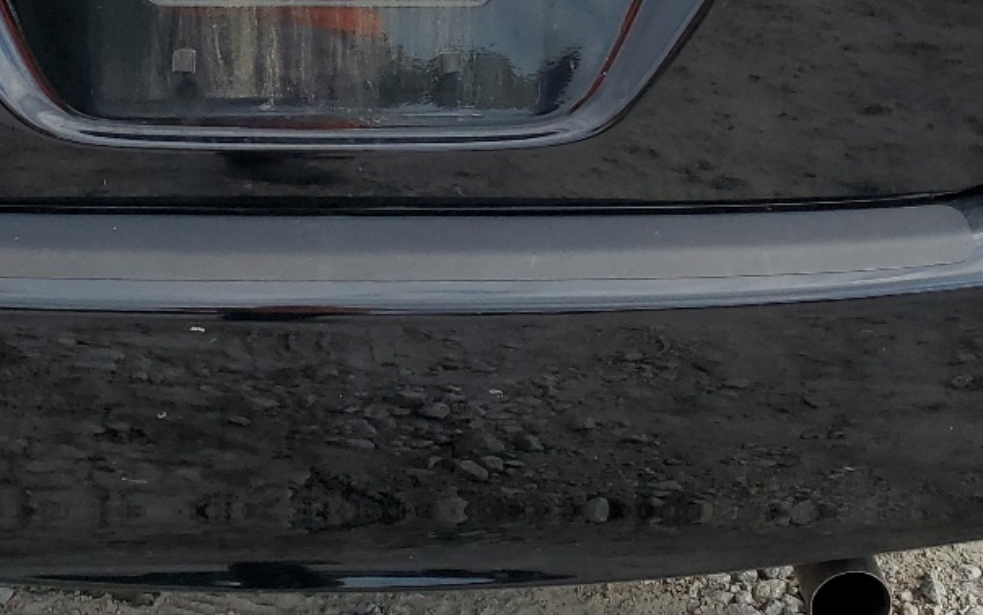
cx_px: 283
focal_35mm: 73
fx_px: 1956
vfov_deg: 17.0
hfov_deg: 27.9
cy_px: -138
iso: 50
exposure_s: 1/2000
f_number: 1.5
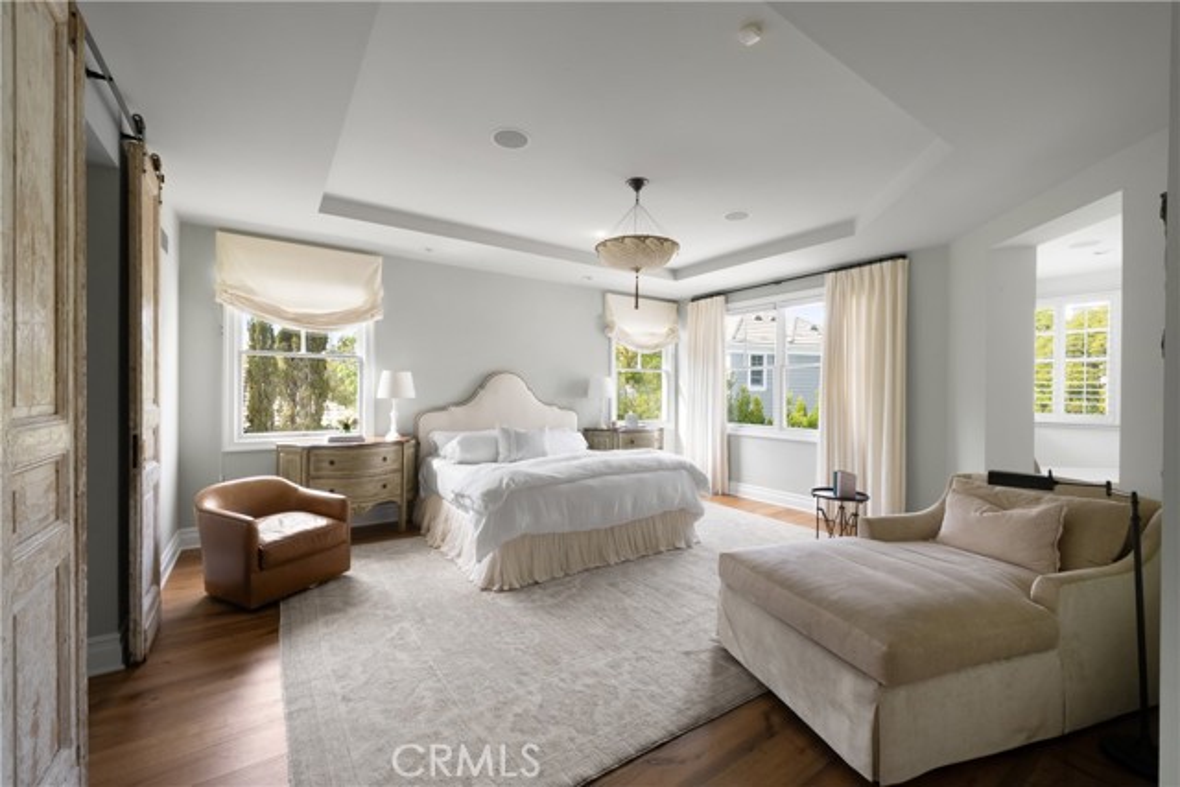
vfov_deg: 81.2
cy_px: 394
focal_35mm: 14
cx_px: 590
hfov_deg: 104.2
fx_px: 459
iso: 640
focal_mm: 14
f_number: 20
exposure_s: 1/4
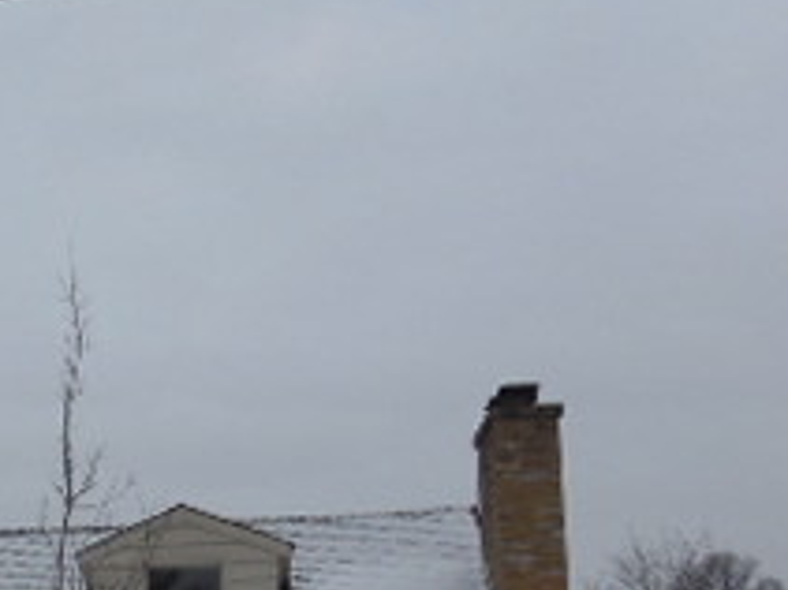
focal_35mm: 79
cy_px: 695
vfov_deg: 17.8
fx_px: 1797
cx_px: -396
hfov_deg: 21.0
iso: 125
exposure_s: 1/1600
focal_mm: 4.6
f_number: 3.5
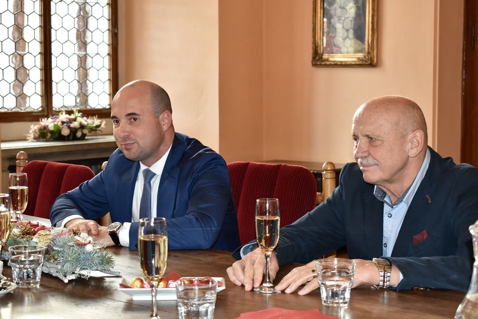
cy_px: 160
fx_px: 930
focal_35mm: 70
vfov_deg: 19.5
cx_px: 236
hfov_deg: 28.8
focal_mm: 46
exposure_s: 1/80
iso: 720
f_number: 5.3
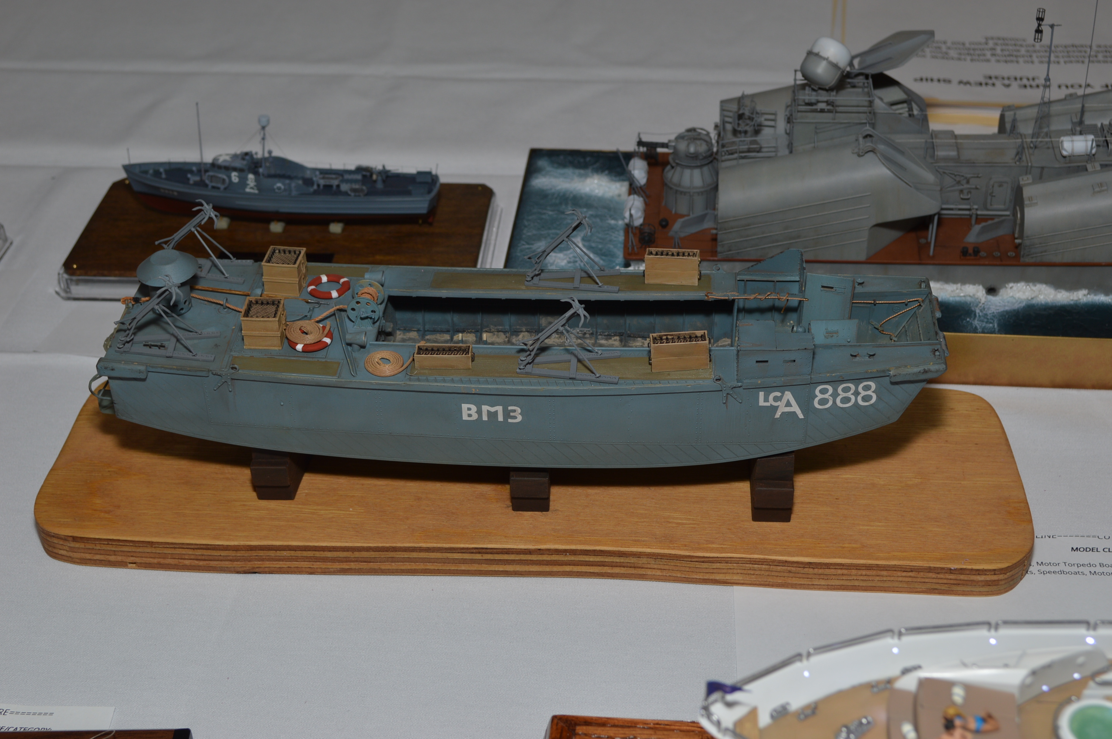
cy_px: 370
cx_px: 556
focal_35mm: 52
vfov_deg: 25.7
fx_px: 1620
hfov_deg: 37.9
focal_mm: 35
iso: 100
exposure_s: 1/60
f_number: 8
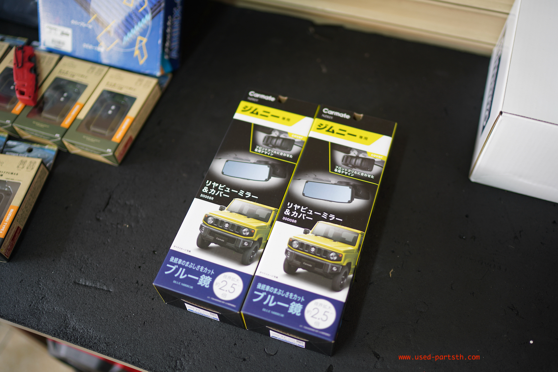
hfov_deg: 54.4
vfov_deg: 37.9
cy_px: 186
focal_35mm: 35
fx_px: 543
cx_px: 279
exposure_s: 1/50
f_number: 1.4
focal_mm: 35
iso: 100
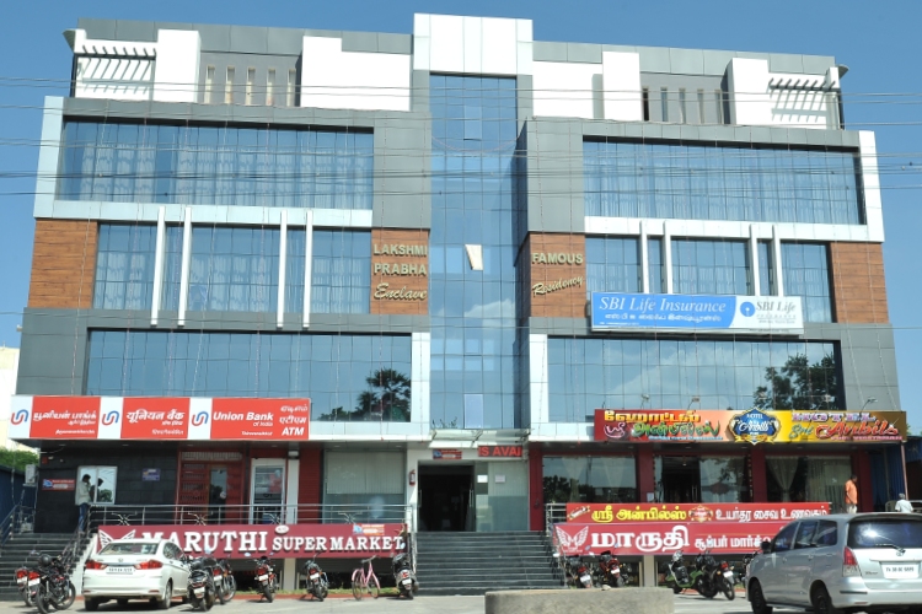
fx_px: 743
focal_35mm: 29
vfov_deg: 45.0
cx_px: 461
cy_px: 307
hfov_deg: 63.7
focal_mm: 29
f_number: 14
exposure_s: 1/125
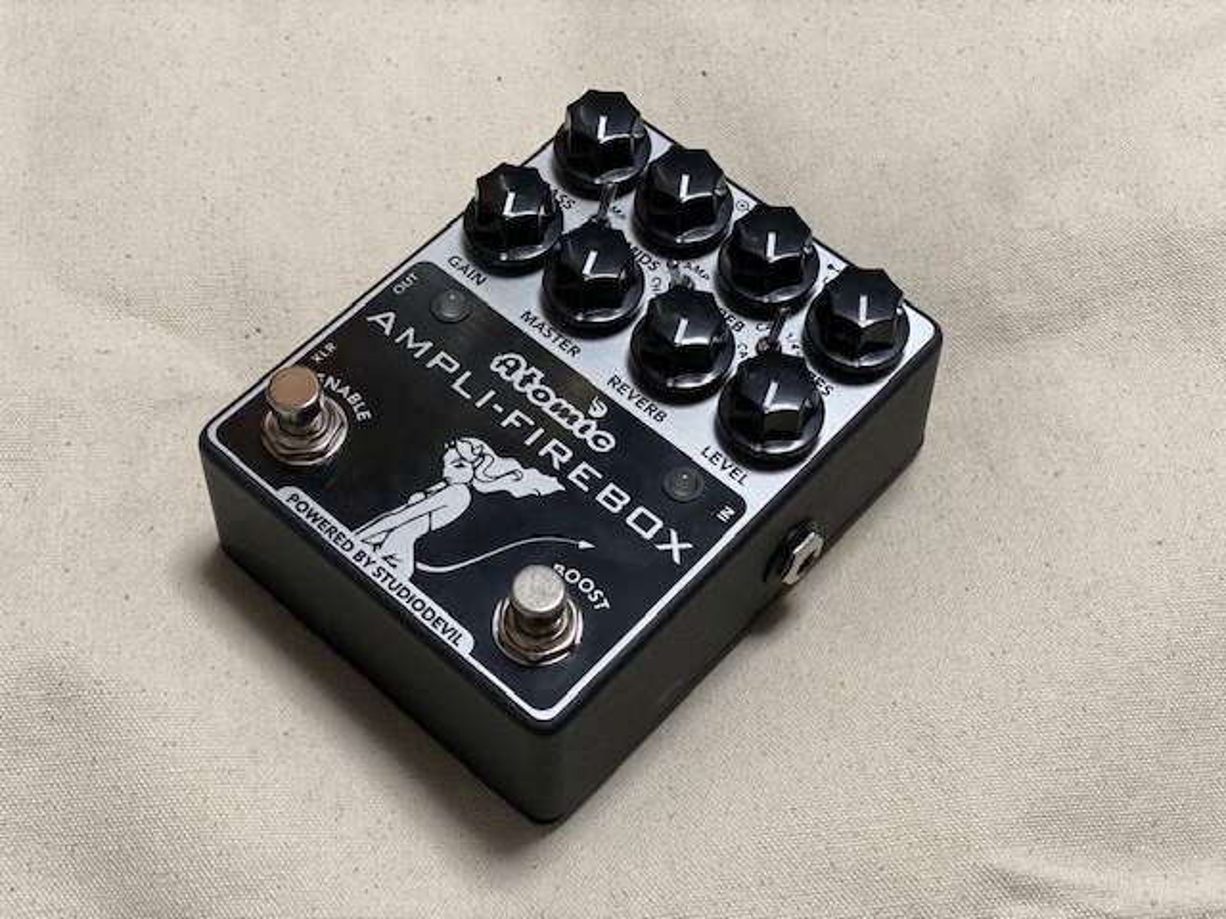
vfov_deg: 28.0
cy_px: 460
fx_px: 1842
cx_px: 613
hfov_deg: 36.8
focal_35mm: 52
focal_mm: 6
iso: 160
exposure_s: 1/100
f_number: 2
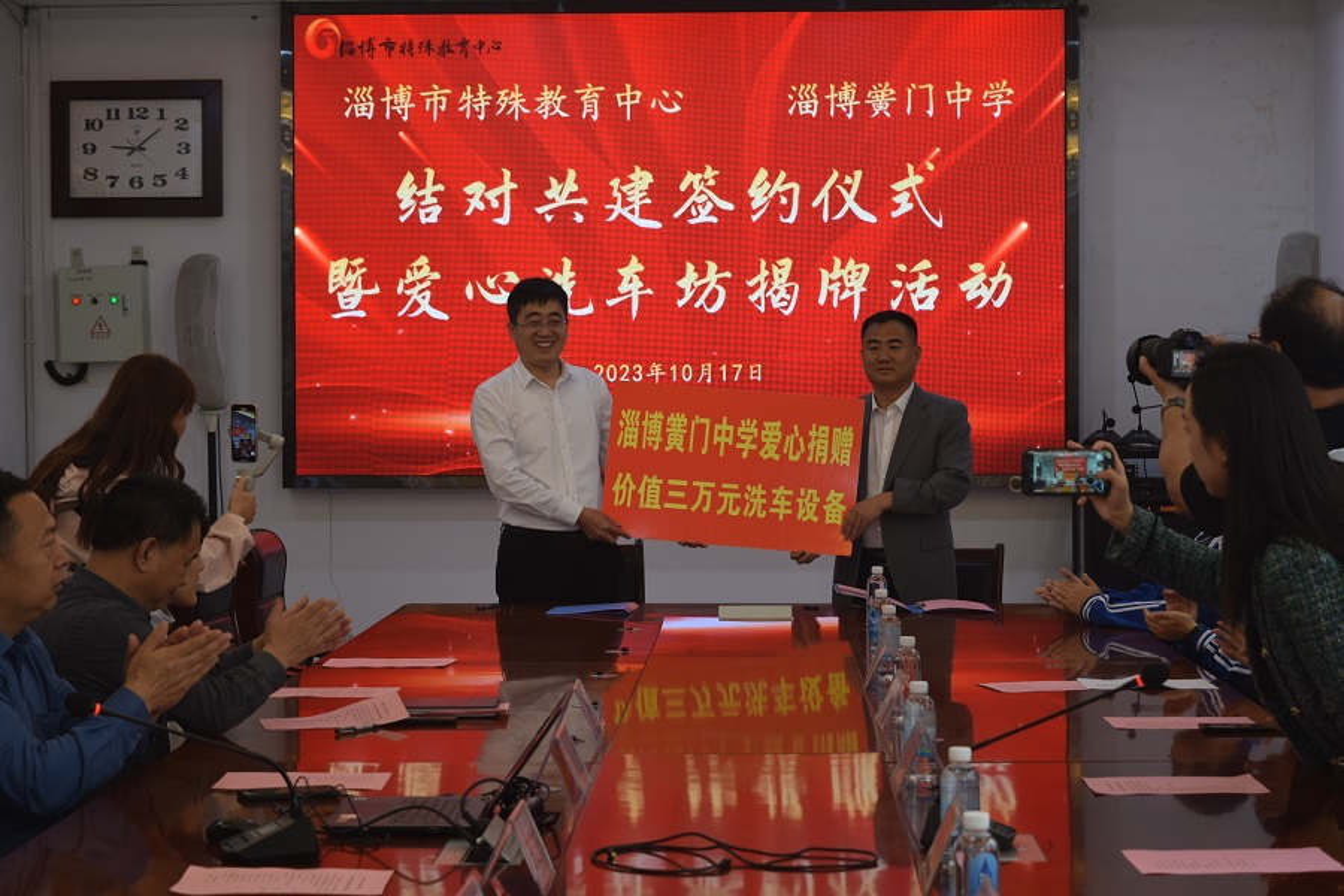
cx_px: 672
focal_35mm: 82
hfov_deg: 24.6
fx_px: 3080
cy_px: 448
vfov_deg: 16.6
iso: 500
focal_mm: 55
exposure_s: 1/60
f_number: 5.6
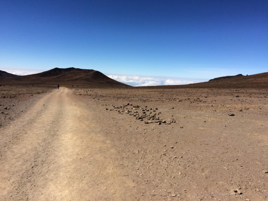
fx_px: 225
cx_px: 134
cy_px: 100
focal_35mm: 29
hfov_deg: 61.7
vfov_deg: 48.2
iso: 32
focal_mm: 4.15
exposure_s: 1/4115
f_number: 2.2
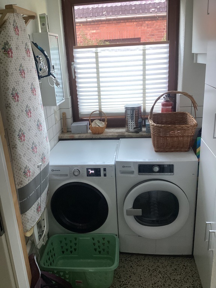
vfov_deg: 58.4
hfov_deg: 45.4
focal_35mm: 31
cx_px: 108
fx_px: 258
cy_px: 144
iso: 80
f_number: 2.4
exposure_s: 1/50
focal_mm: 3.3
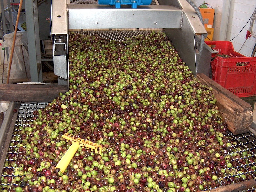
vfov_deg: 38.6
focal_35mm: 37
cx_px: 128
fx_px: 273
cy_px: 96
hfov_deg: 50.2
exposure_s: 1/60
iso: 100
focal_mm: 7.6
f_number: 2.8
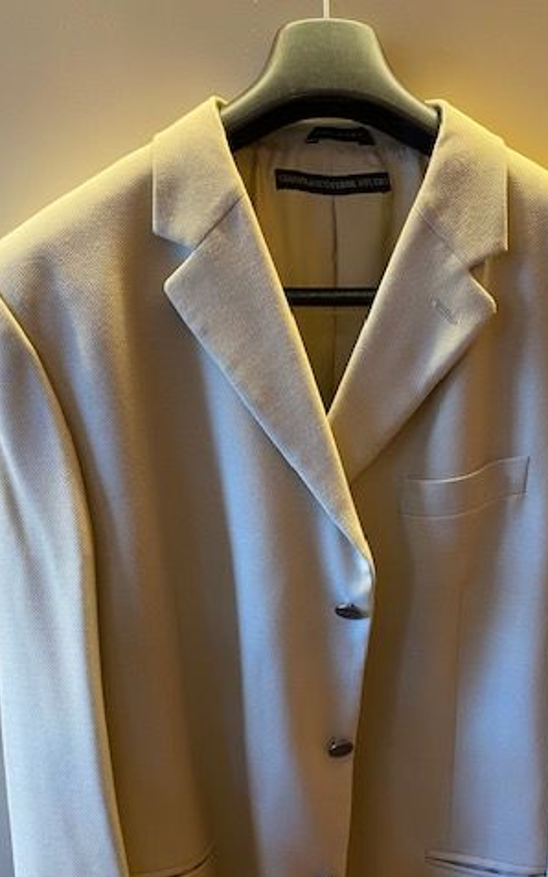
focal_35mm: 37
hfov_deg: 34.1
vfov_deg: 52.1
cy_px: 559
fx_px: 884
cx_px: 366
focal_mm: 4.25
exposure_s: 1/50
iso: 250
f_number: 1.8
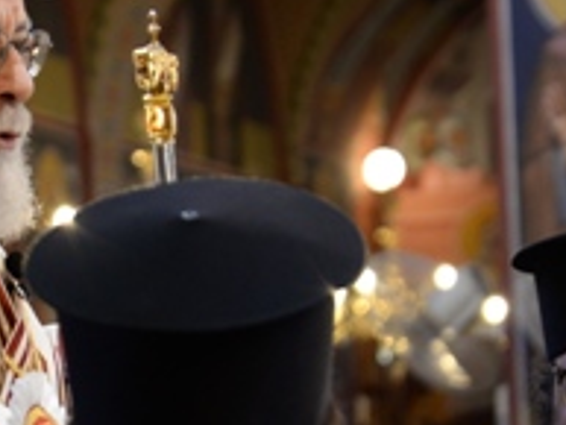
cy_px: 321
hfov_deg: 5.9
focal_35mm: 335
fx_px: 5481
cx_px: -35
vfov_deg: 4.4
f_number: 4
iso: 640
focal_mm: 70
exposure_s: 1/60
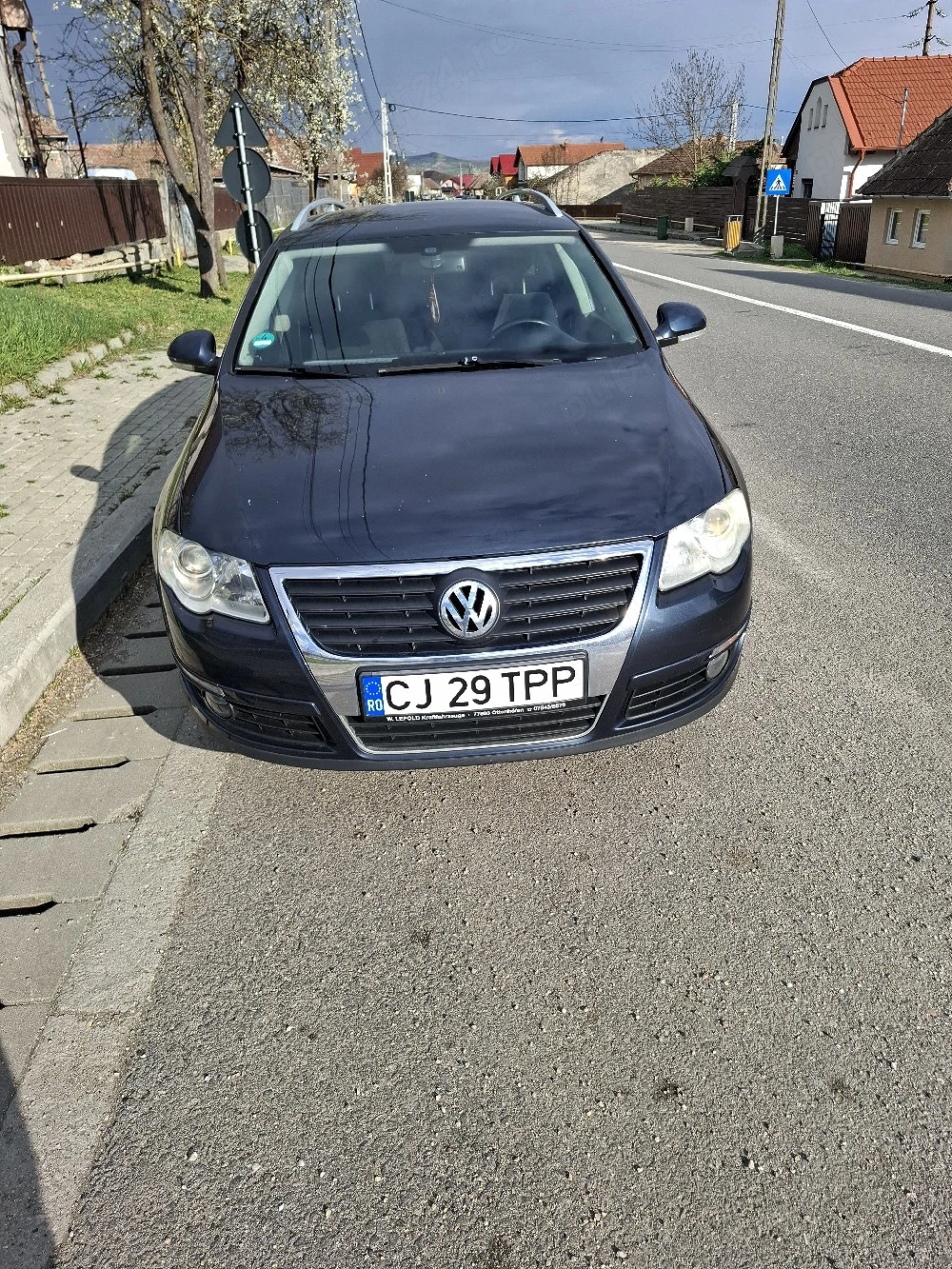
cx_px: 476
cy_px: 634
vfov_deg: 73.9
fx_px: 843
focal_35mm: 23
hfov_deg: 58.9
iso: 50
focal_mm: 5.54
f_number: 1.8
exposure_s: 1/1111
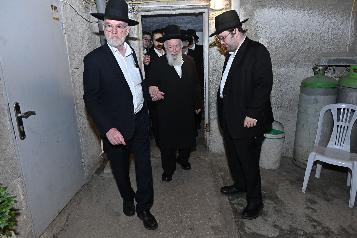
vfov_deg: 53.1
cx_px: 178
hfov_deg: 73.8
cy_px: 119
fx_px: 238
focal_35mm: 24
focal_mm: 24
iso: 4000
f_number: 5.6
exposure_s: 1/200
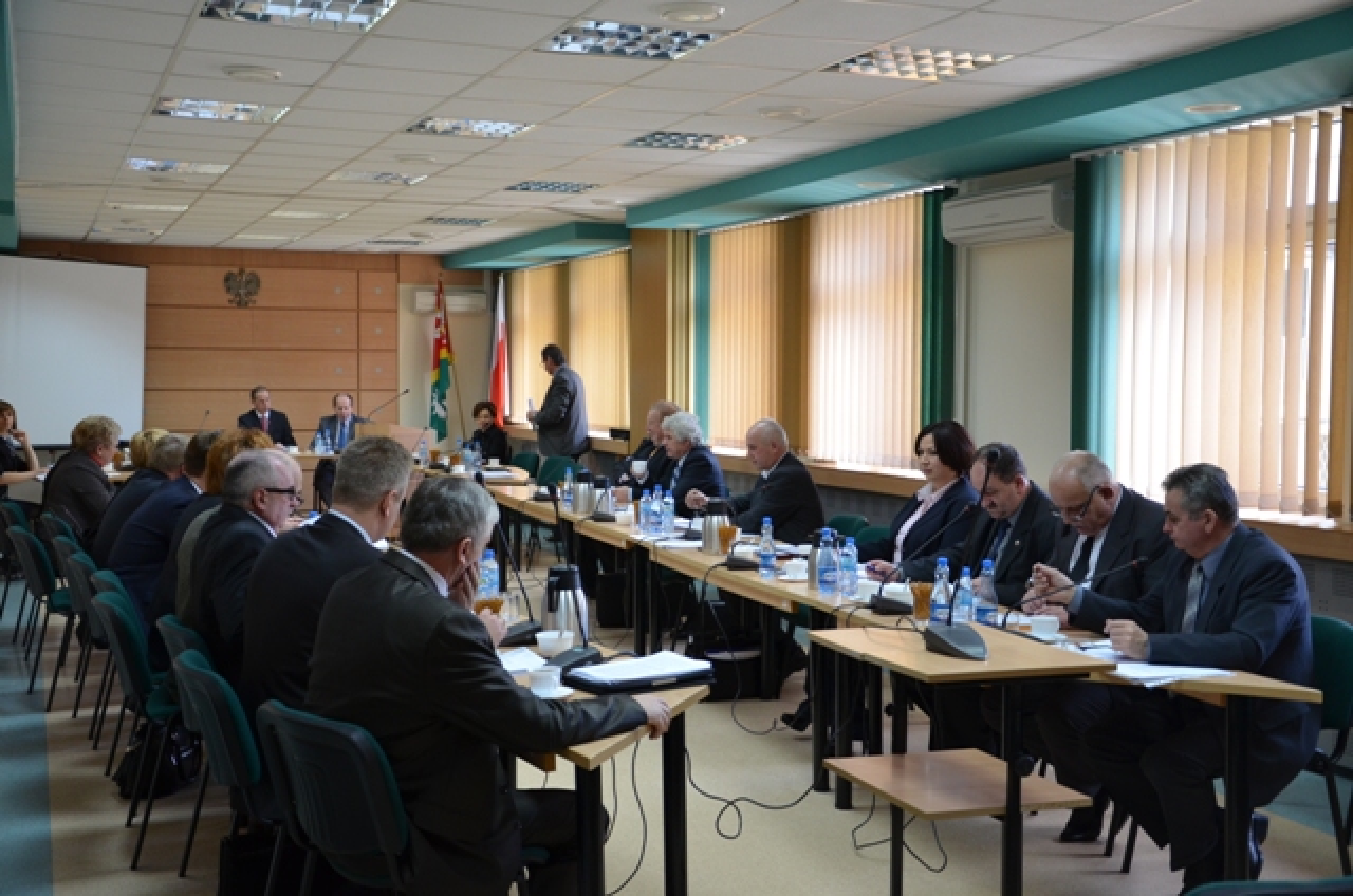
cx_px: 676
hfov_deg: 43.7
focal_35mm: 45
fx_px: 1688
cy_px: 448
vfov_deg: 29.7
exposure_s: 1/60
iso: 560
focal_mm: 30
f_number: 4.2
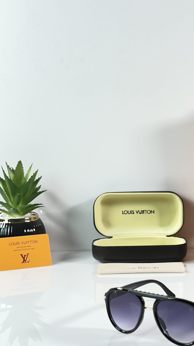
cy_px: 168
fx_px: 667
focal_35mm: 73
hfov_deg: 16.4
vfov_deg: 29.0
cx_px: 163
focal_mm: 6.86
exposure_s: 1/50
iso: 50
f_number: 1.78
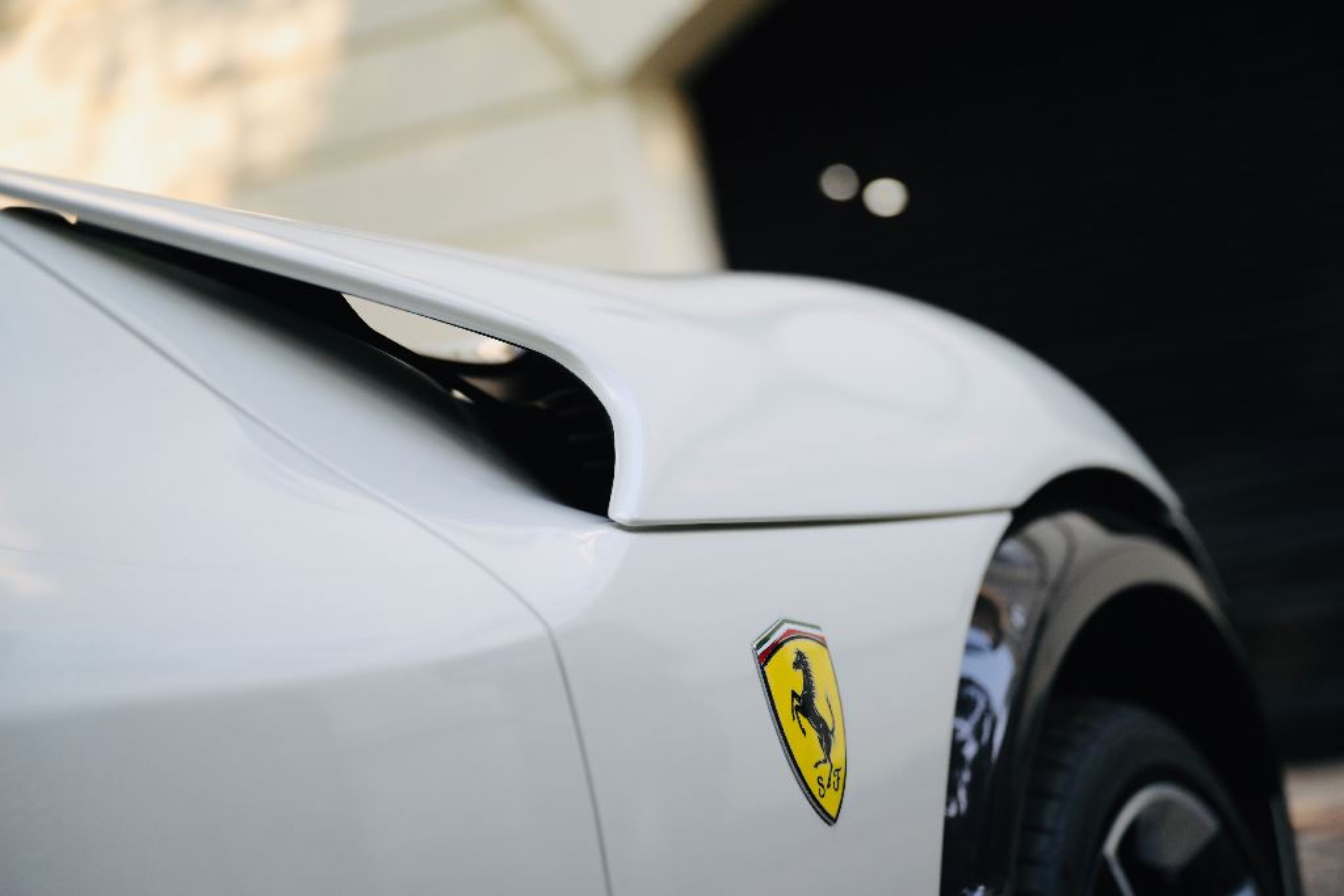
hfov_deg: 31.4
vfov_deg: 21.2
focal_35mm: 64
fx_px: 2390
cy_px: 448
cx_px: 672
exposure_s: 1/4000
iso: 1250
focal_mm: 64
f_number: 2.8
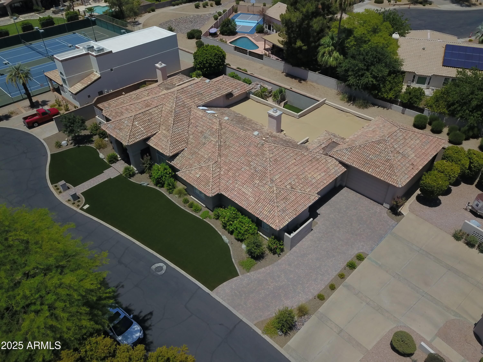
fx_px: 363
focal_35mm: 26
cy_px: 181
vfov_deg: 53.1
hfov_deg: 67.3
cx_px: 242
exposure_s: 1/2793
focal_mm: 4.73
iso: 100
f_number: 2.2
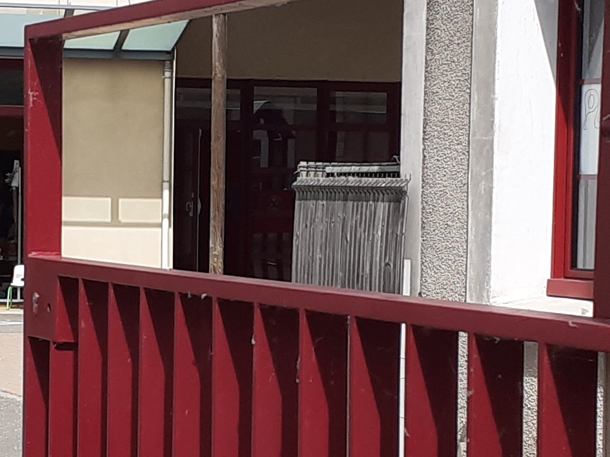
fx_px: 2079
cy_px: 261
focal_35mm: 118
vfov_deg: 12.5
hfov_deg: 16.7
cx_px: 231
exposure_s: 1/2488
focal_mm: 3.6
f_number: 1.9
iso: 40
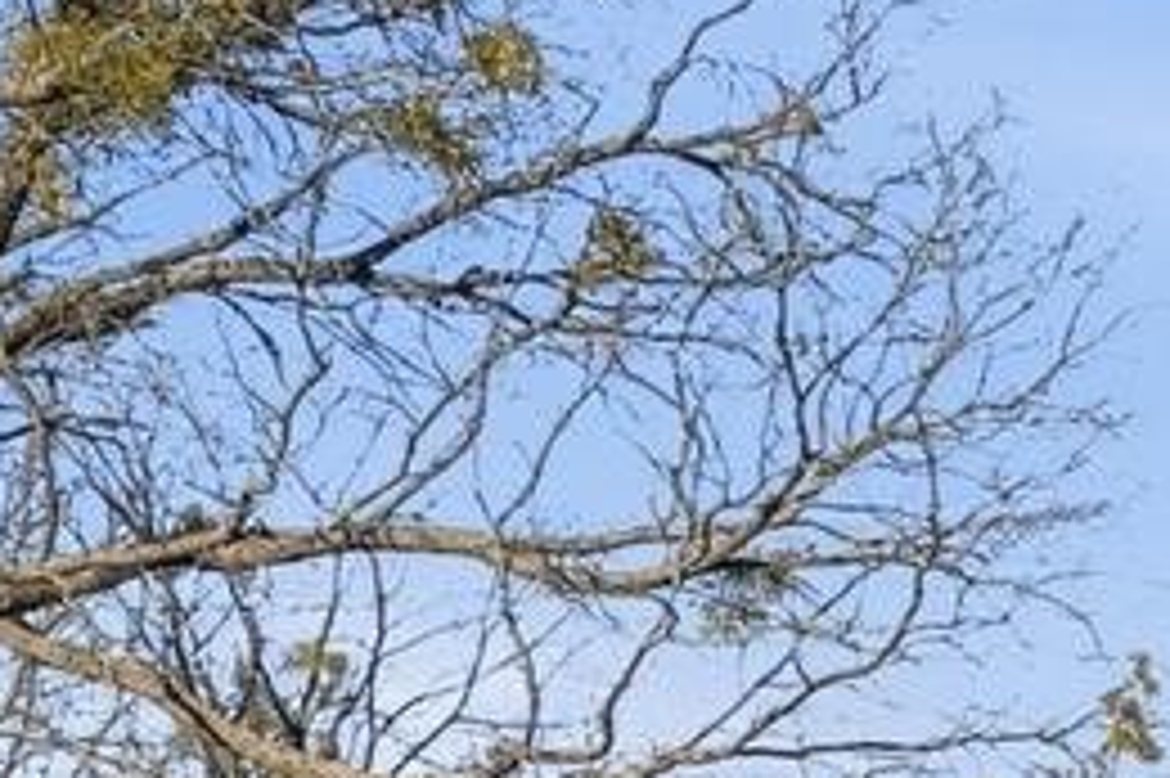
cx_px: 2043
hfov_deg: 14.5
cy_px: 1171
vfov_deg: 10.5
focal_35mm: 126
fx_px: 4092
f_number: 9
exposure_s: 1/10000
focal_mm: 16
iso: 200
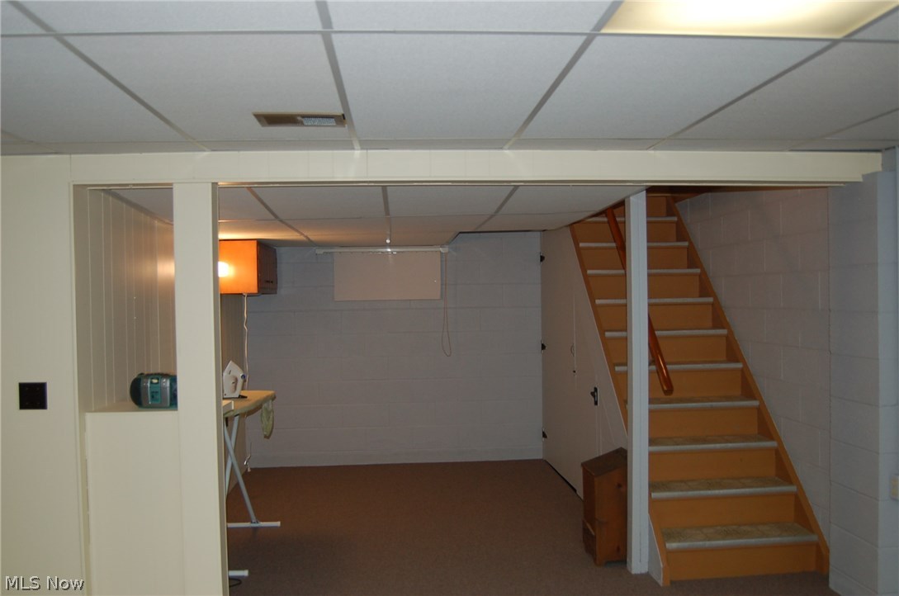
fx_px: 748
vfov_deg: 43.5
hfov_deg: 62.0
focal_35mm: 30
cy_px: 298
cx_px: 450
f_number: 3.8
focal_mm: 20
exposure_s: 1/60
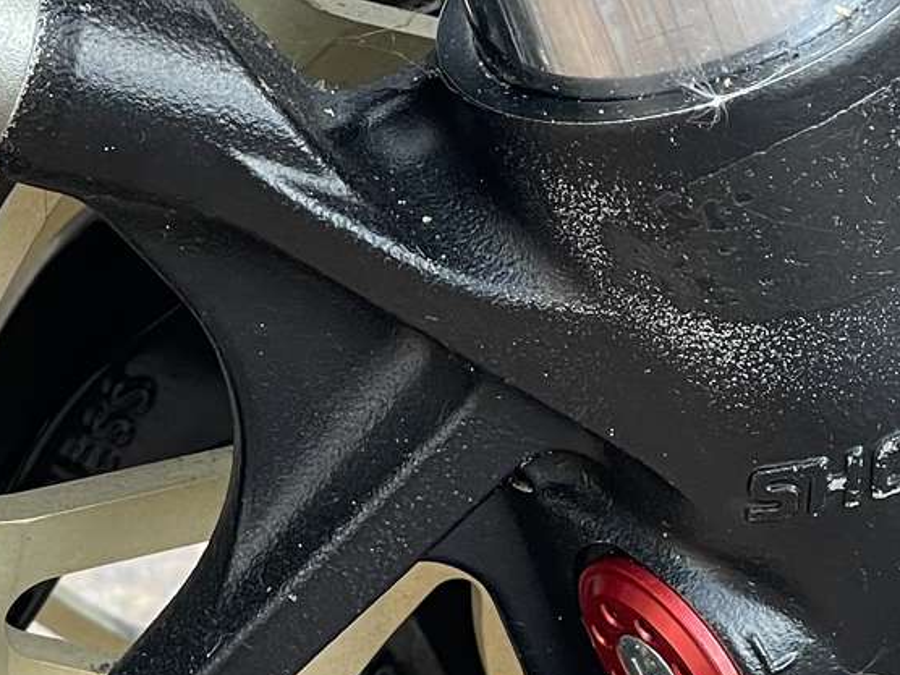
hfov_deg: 10.5
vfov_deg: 7.9
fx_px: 4862
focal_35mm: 187
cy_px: 384
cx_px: 99
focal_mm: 6
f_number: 2
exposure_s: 1/122
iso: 32
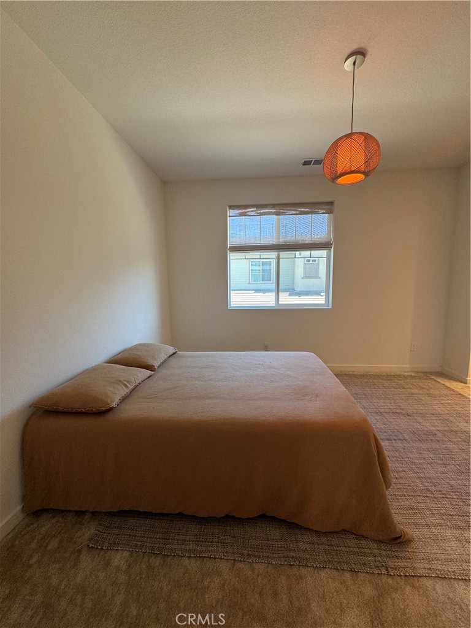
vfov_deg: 102.1
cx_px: 236
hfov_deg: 85.7
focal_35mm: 14
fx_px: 254
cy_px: 314
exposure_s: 1/120
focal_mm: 2.22
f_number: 2.2
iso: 125
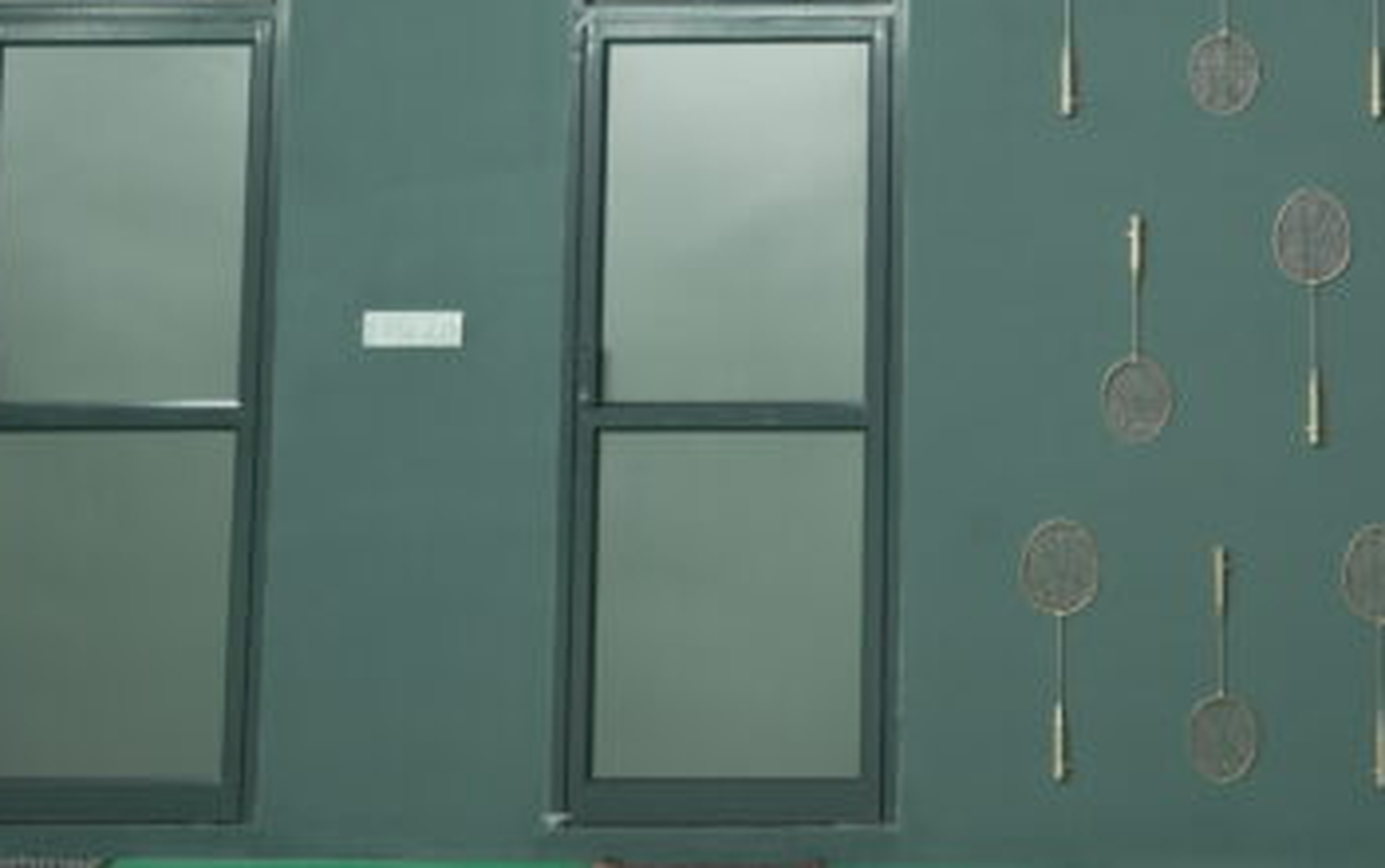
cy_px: -16
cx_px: 1223
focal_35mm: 78
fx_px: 2947
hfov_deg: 25.7
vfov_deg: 16.4
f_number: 1.4
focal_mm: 35
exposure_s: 1/100
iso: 200
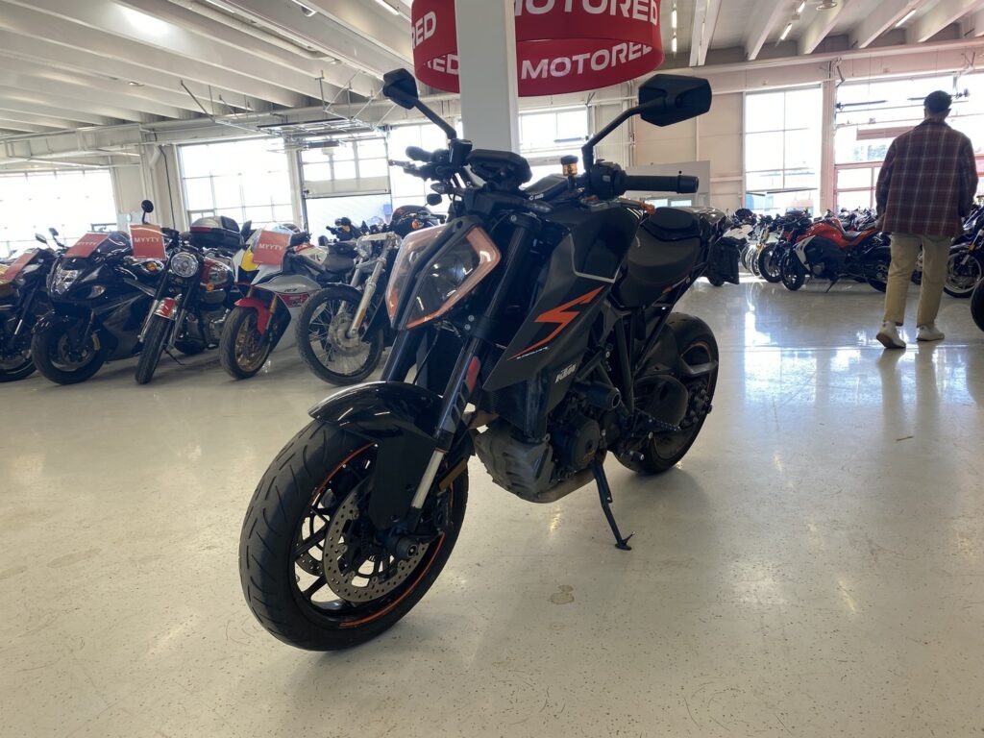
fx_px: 739
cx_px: 492
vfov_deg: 53.1
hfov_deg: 67.3
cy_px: 369
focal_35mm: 26
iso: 50
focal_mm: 4.25
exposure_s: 1/100
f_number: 1.8
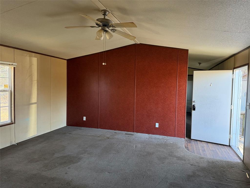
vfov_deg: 56.8
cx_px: 125
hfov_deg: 71.6
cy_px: 94
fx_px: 173
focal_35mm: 24
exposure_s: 1/65
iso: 200
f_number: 1.78
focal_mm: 6.76
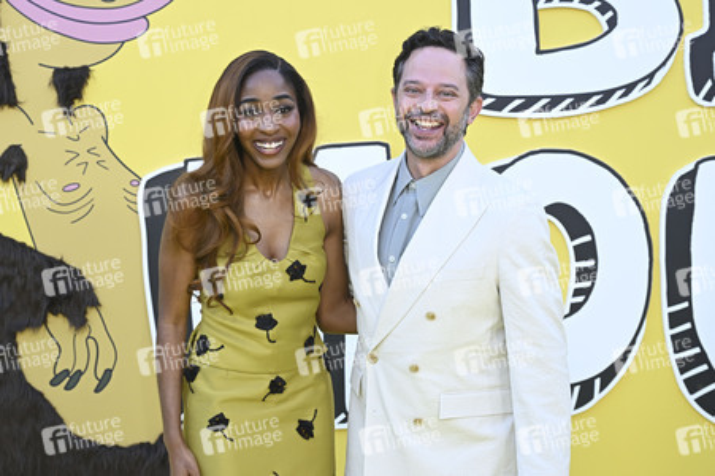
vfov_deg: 23.7
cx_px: 358
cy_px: 238
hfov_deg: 35.1
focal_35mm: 57
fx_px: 1131
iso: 800
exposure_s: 1/200
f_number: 6.3
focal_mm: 57
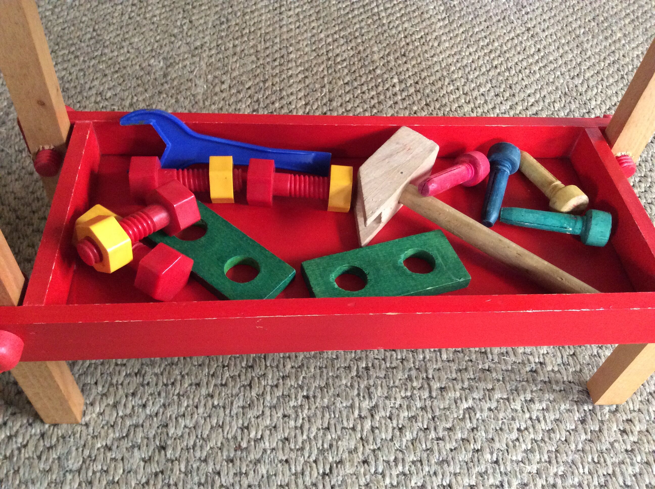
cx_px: 328
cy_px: 244
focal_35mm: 32
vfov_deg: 44.1
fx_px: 605
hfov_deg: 56.9
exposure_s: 1/17
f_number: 2.4
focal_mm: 3.3
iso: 320
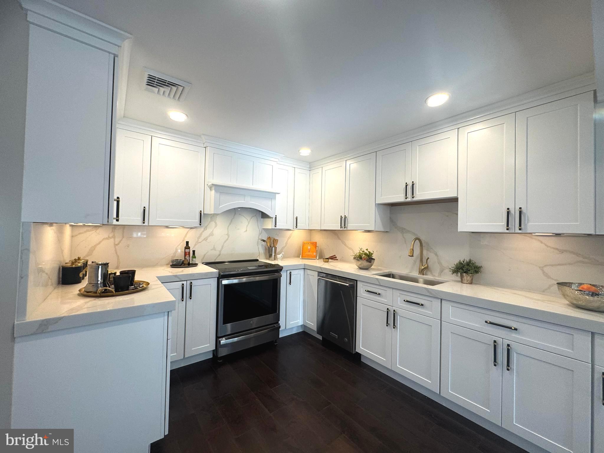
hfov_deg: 102.1
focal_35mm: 14
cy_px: 226
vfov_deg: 85.7
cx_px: 302
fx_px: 244
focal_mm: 2.22
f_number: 2.2
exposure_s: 1/120
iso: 80
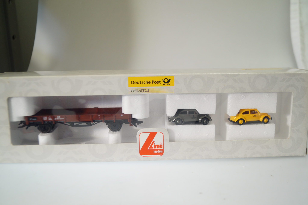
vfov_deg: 36.9
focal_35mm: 36
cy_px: 102
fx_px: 308
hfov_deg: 53.1
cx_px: 154
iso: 320
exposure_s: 1/160
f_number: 4
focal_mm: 24
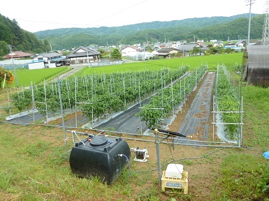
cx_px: 139
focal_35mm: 26
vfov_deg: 53.0
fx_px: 202
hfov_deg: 67.3
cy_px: 103
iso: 80
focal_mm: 4.1
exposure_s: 1/125
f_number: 3.3
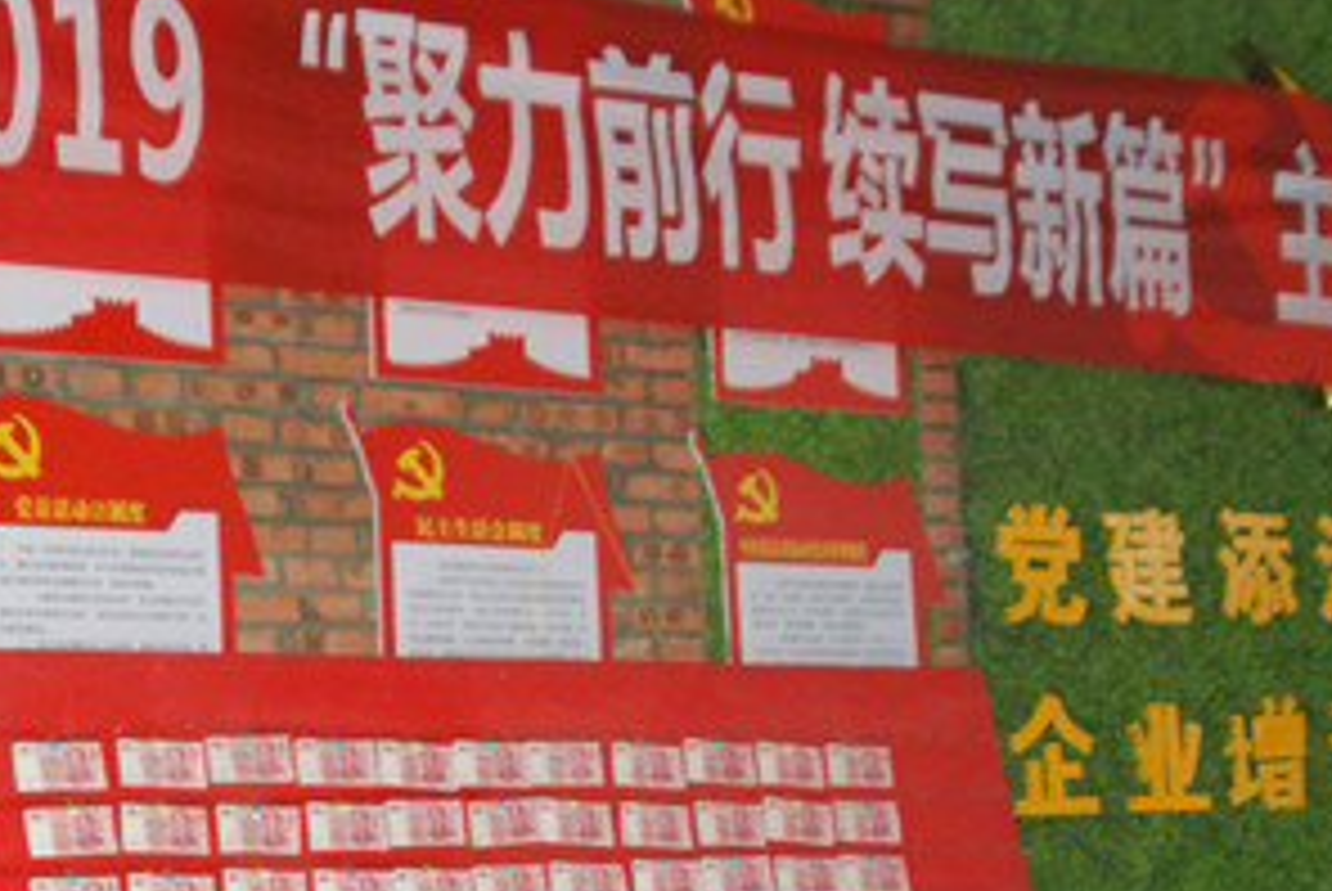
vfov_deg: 16.1
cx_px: 338
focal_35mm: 85
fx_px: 3148
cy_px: 538
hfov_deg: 23.7
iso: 1000
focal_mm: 28
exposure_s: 1/60
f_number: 5
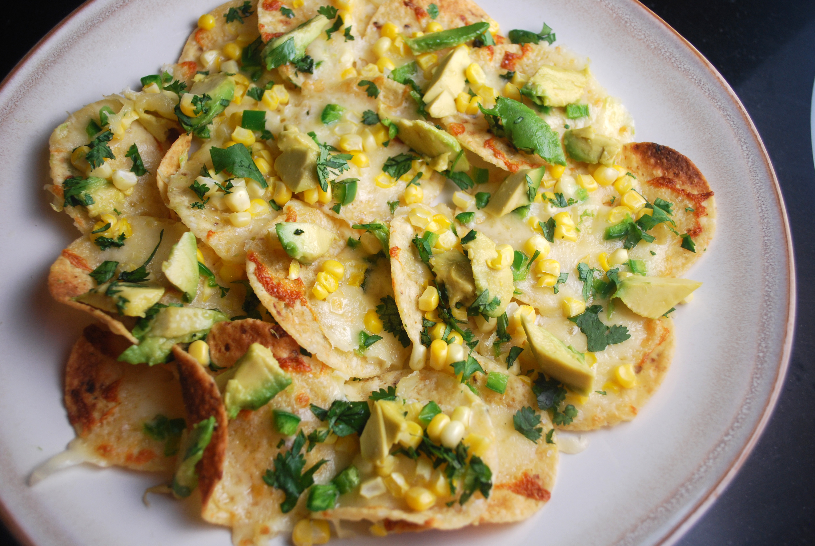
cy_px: 273
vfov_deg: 37.0
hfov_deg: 53.1
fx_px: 816
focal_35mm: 36
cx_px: 408
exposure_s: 1/80
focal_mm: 24
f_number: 4.5
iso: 200
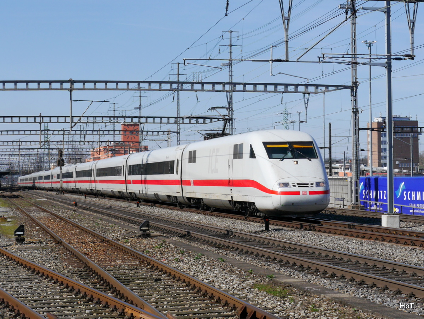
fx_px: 760
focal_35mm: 62
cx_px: 212
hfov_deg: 31.2
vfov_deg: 23.7
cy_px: 160
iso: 160
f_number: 10
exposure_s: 1/400
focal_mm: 31
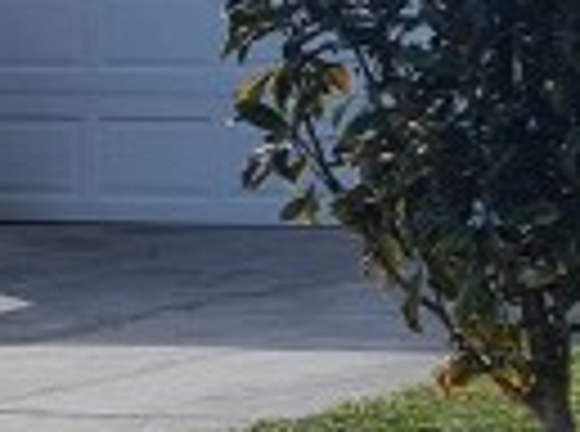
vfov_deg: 7.1
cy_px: -90
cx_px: 1933
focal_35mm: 207
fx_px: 3459
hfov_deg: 7.8
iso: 50
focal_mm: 5.4
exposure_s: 1/3792
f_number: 1.8
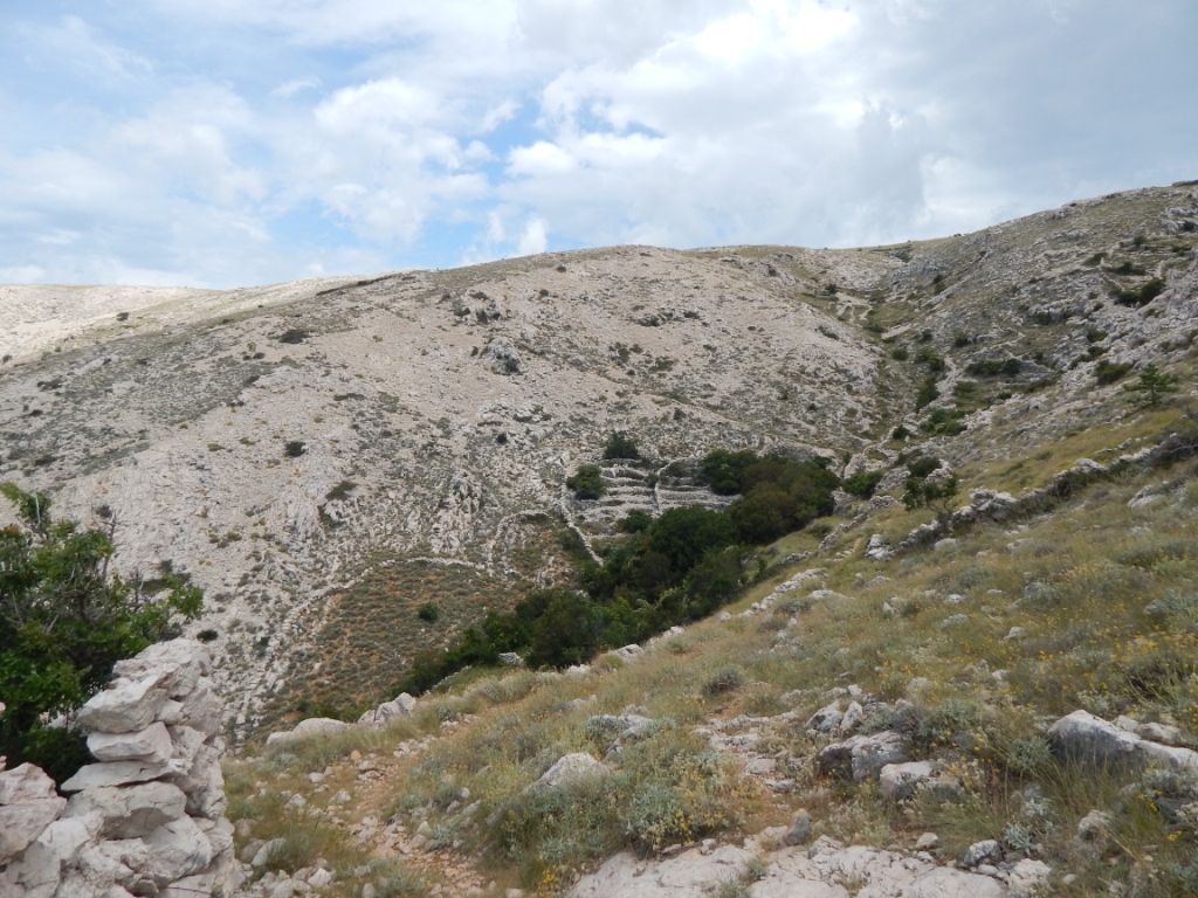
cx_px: 599
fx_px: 761
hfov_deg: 76.4
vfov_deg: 61.1
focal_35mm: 22
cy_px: 449
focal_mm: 4
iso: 125
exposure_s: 1/500
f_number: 6
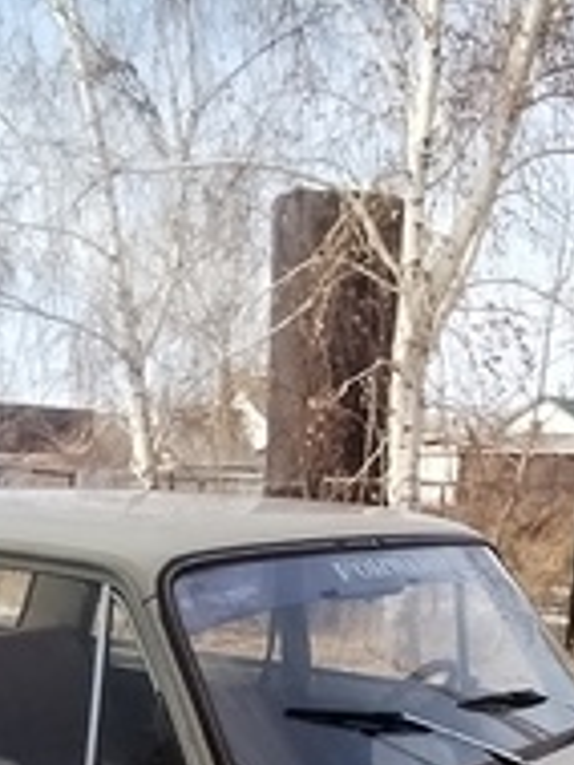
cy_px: 862
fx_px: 1193
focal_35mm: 54
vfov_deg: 31.2
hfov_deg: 27.1
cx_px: 299
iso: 100
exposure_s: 1/873
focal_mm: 1.42
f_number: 2.2
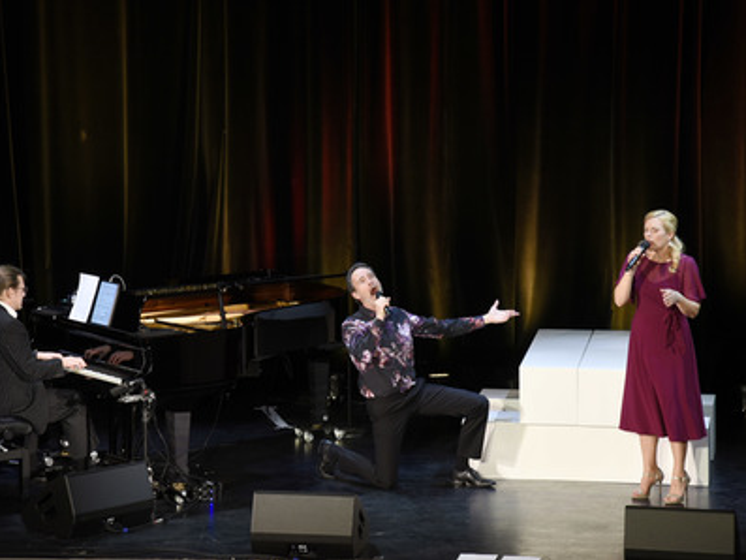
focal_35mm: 131
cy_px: 280
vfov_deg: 11.3
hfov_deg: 15.0
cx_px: 343
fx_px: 2824
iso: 1000
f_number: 6.3
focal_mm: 120
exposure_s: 1/60
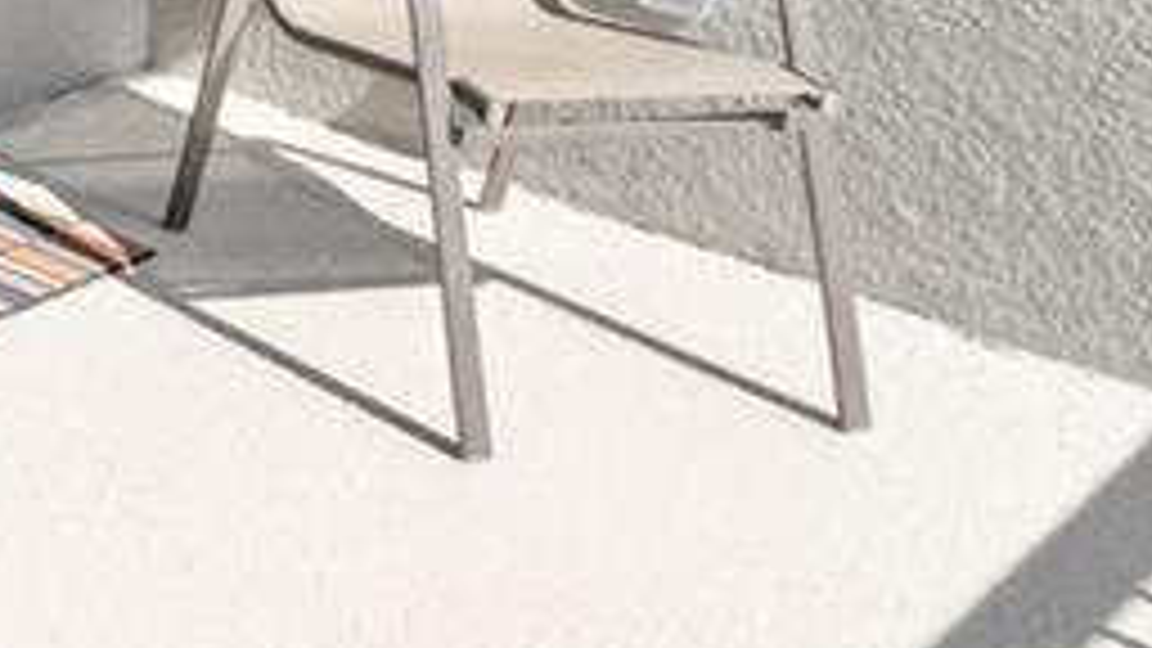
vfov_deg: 14.9
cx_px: -706
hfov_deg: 23.2
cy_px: -632
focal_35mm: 67
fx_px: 2047
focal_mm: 16
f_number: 9
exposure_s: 1/125
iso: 200
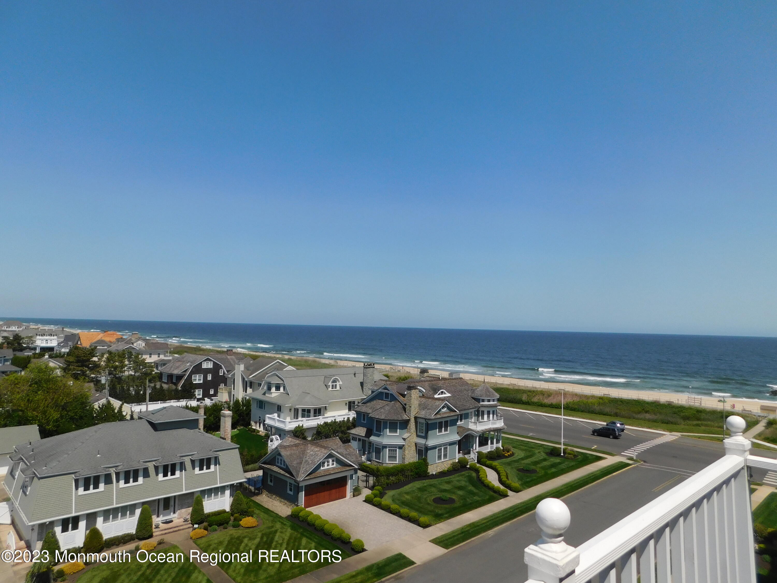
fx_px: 516
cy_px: 292
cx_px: 388
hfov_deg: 73.9
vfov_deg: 58.9
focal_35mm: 23
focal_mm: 4
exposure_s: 1/800
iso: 125
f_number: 6
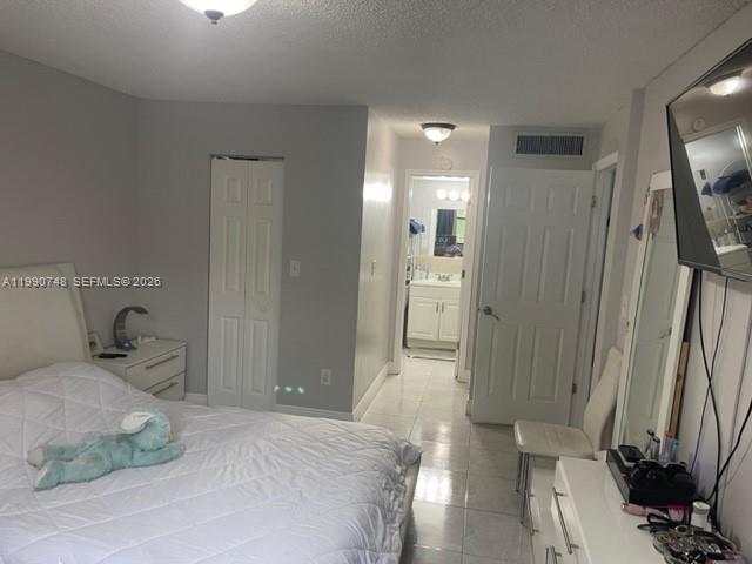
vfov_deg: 53.1
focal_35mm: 26
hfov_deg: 67.3
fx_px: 565
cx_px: 376
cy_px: 282
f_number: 1.6
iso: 125
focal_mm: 5.1
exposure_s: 1/60
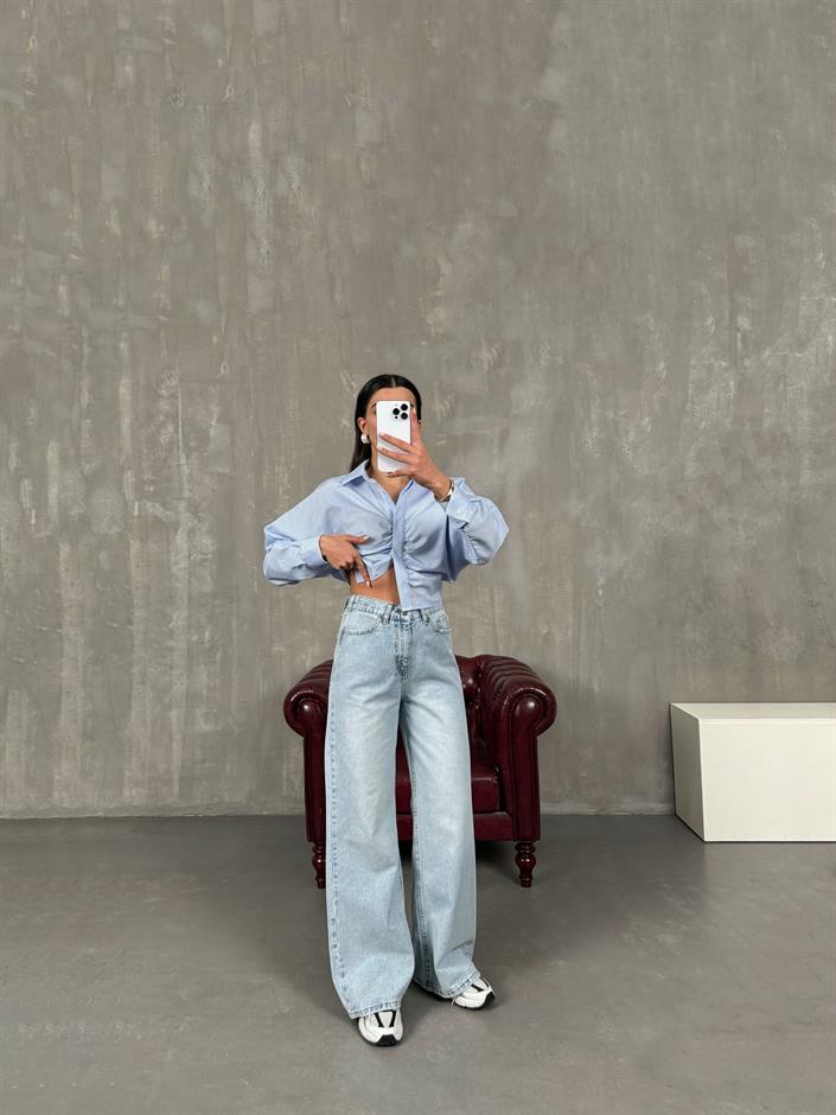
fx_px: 773
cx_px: 418
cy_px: 558
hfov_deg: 56.8
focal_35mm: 24
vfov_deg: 71.6
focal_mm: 6.76
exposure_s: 1/121
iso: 200
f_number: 1.78
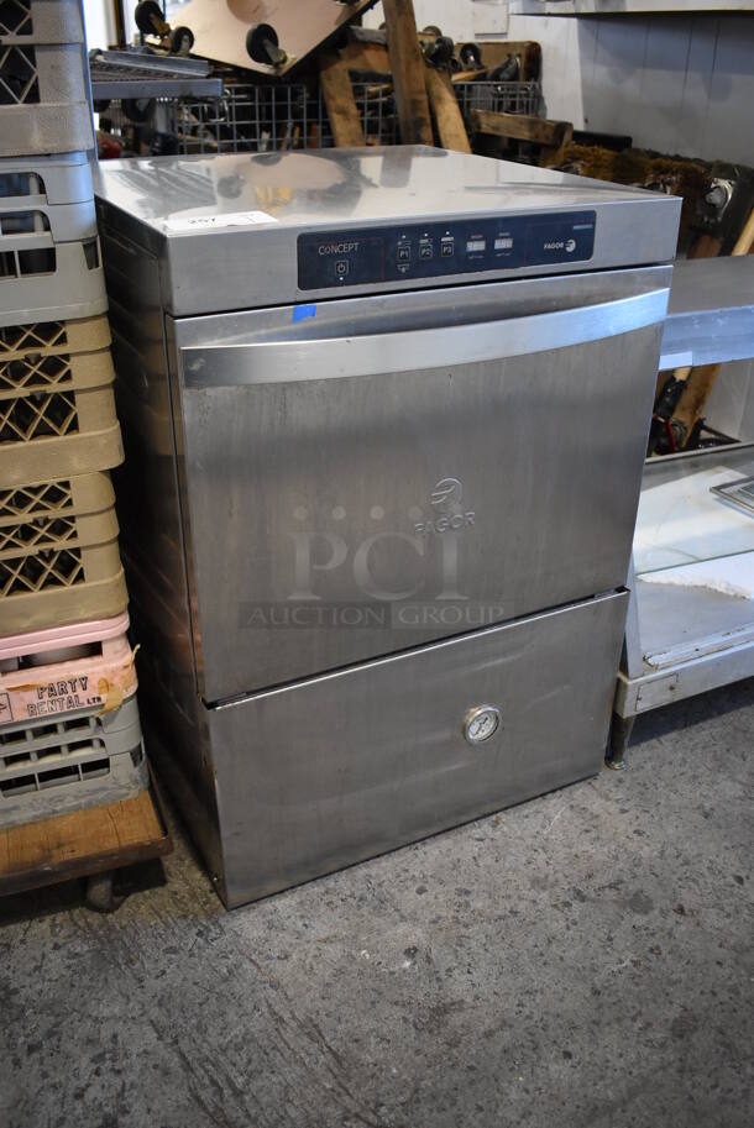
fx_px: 941
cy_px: 564
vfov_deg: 61.9
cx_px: 377
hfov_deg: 43.7
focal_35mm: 30
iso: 1600
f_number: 3.8
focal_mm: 20
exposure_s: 1/125
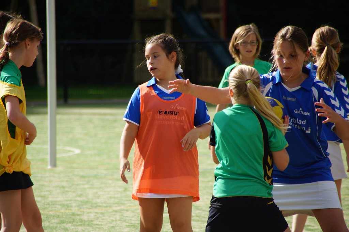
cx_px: 174
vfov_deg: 3.7
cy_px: 116
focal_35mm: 375
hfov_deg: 5.5
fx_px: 3634
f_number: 6.3
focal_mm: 250
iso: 125
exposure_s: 1/400
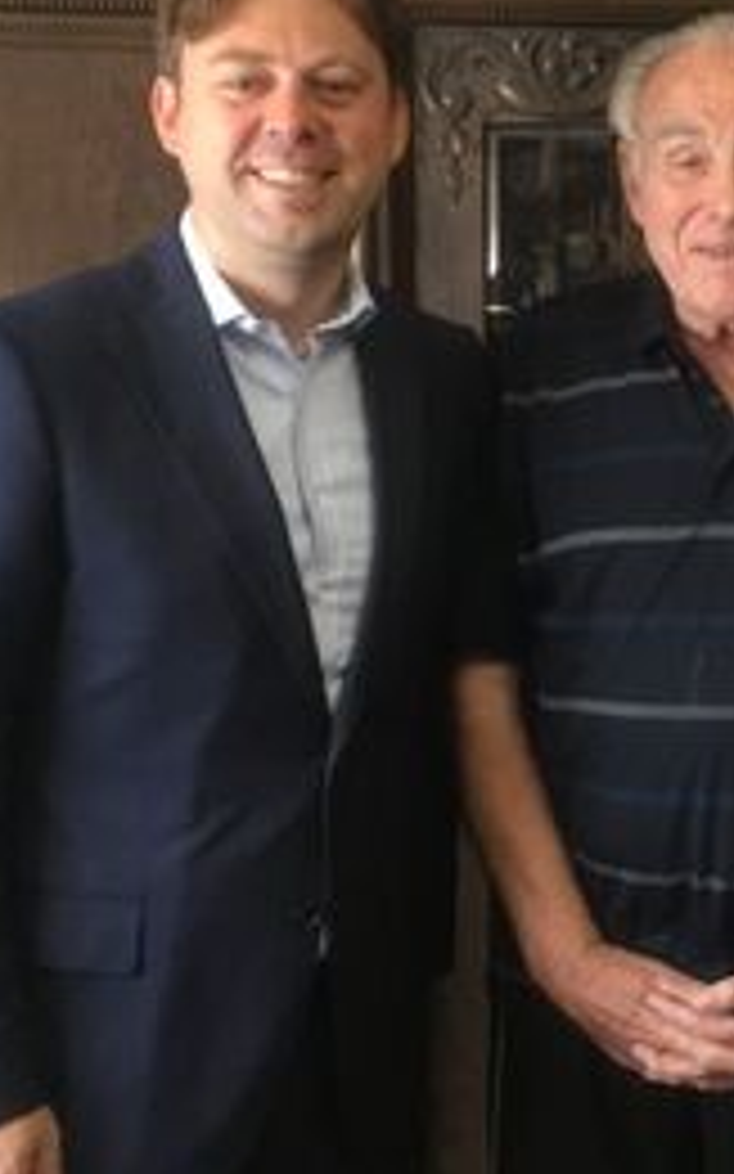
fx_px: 2114
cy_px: 436
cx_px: 878
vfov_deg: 30.9
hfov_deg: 18.7
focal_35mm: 66
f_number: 2.2
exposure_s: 1/33
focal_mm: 4.15
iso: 125
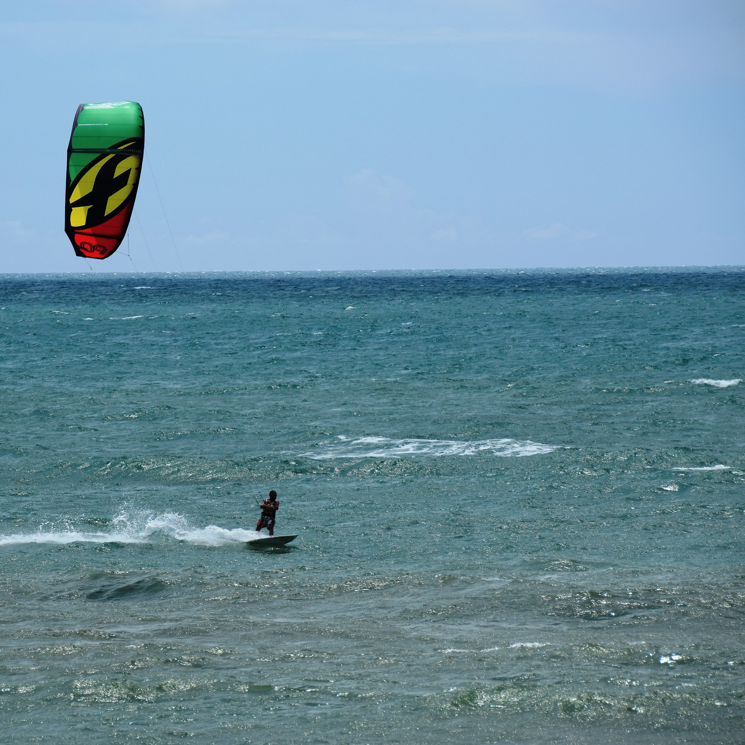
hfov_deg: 6.1
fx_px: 7013
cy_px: 372
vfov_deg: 6.1
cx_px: 279
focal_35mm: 288
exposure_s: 1/800
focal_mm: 150
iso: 200
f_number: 7.1
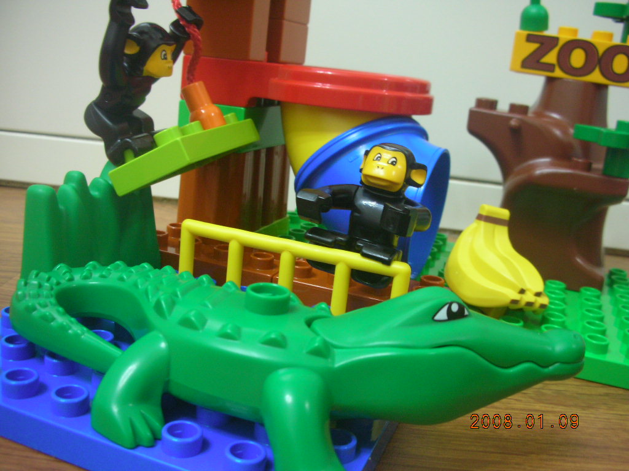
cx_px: 314
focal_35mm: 35
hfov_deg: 52.6
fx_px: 636
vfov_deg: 40.7
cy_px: 236
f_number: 3
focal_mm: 5.8
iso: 88
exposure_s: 1/3.9
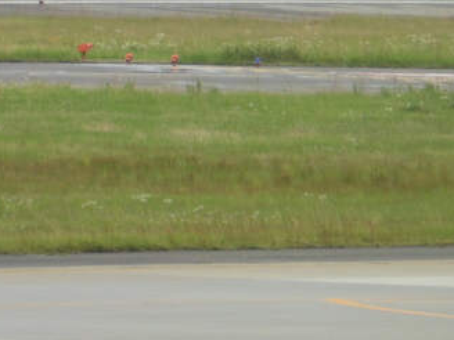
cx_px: 126
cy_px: -177
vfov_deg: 1.1
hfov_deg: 1.5
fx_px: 17745
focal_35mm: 1353
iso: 100
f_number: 6.2
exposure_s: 1/250
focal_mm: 77.4
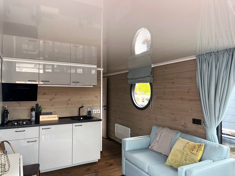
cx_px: 118
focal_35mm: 26
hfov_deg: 67.3
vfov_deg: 53.0
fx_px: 176
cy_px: 88
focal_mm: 5.1
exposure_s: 1/133
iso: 64
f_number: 1.6
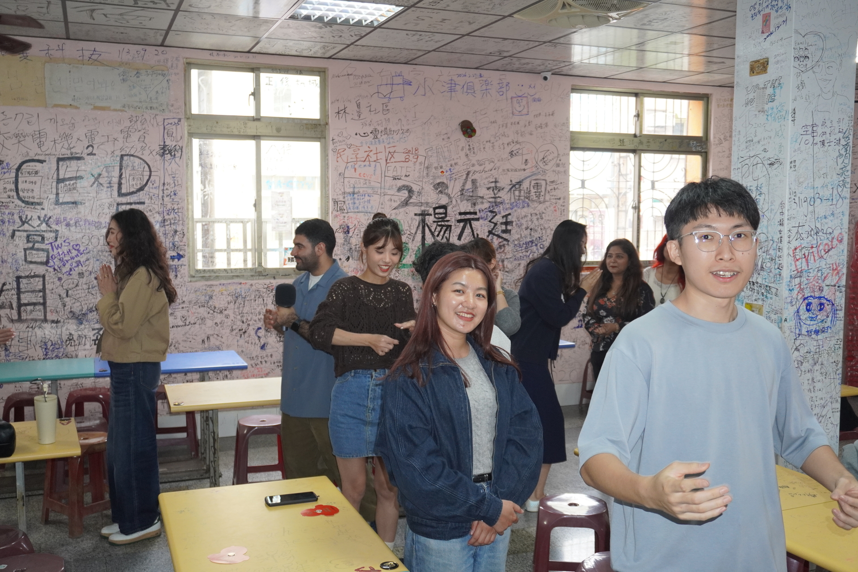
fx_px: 858
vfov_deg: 36.9
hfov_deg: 53.1
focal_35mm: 36
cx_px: 429
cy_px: 286
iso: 1000
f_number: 4.5
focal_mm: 24
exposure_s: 1/160
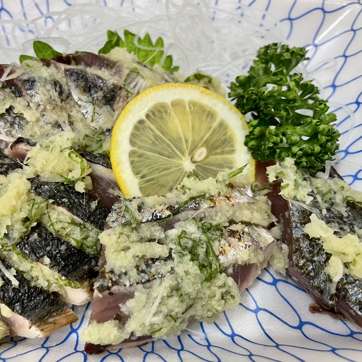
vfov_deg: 52.5
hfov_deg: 52.0
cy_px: 181
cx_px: 137
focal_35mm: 31
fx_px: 367
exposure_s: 1/50
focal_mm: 4.2
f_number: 1.6
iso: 80
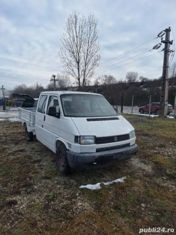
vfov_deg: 73.9
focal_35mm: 23
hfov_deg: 58.9
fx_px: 156
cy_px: 118
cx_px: 88
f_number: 1.8
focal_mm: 5.54
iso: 40
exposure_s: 1/1667
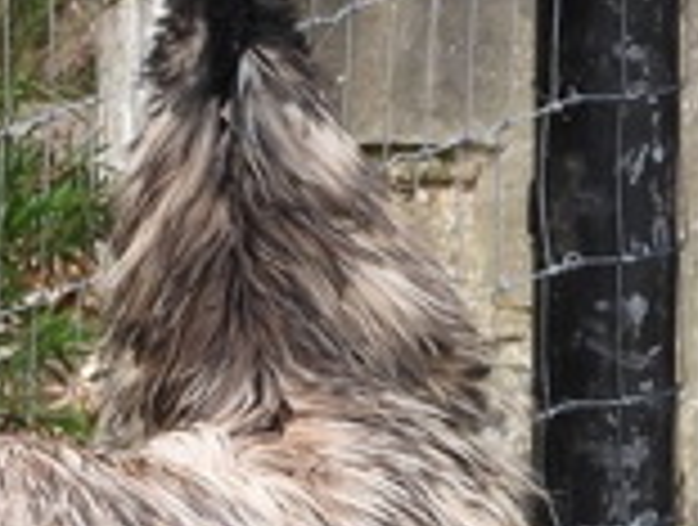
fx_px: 20817
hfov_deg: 1.9
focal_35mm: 1030
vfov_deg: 1.4
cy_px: 575
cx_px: 86
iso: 100
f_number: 4.5
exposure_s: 1/160
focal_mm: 35.9
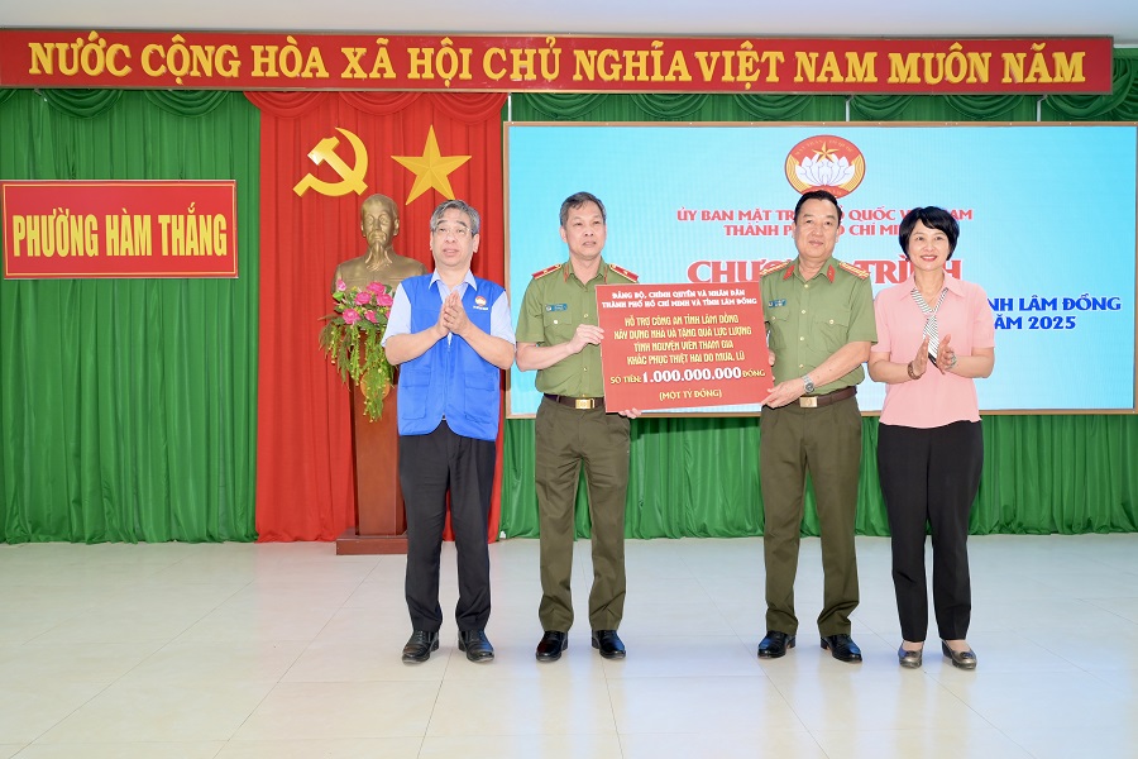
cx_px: 569
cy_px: 380
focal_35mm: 30
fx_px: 964
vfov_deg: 43.0
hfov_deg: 61.1
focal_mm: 30.5
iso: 800
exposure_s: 1/60
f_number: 5
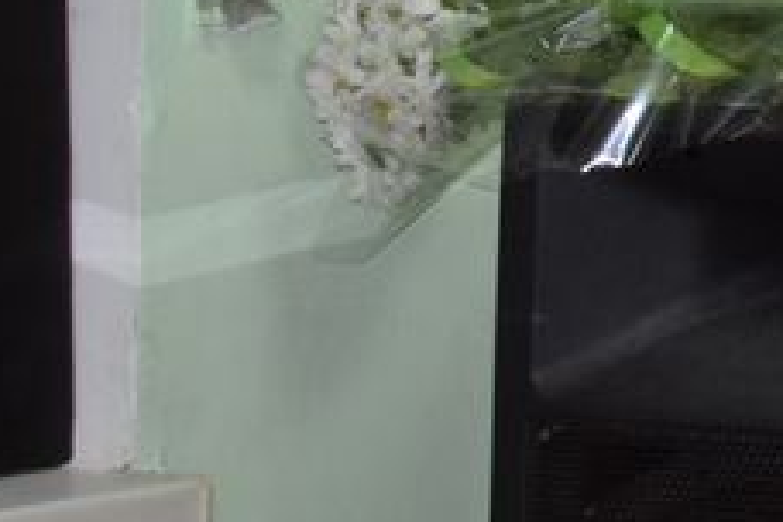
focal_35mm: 270
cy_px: -369
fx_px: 5872
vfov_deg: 5.0
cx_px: 2119
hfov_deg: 7.0
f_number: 5
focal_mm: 32
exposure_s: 1/100
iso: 800
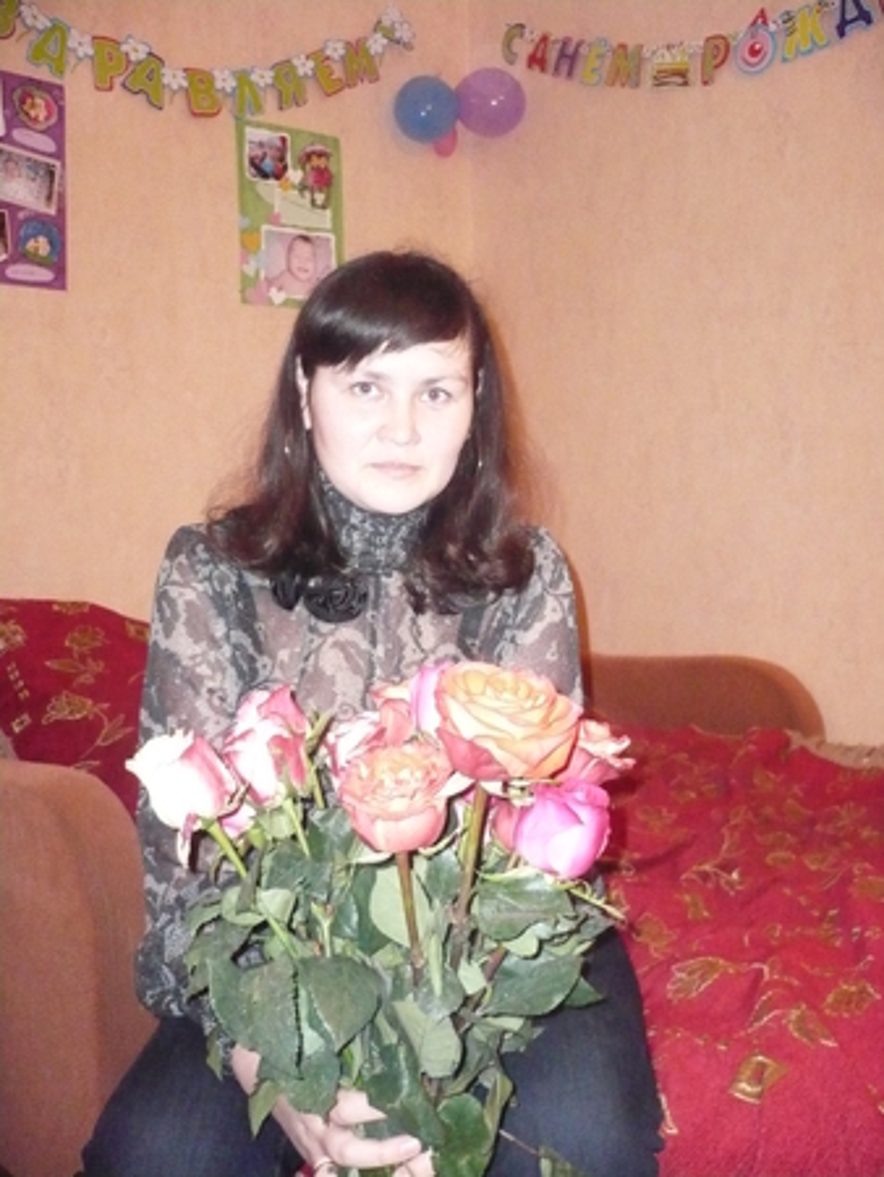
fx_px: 1191
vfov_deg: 52.6
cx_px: 442
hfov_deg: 40.7
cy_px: 588
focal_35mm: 35
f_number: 2.8
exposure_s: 1/30
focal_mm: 5.8
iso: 1250
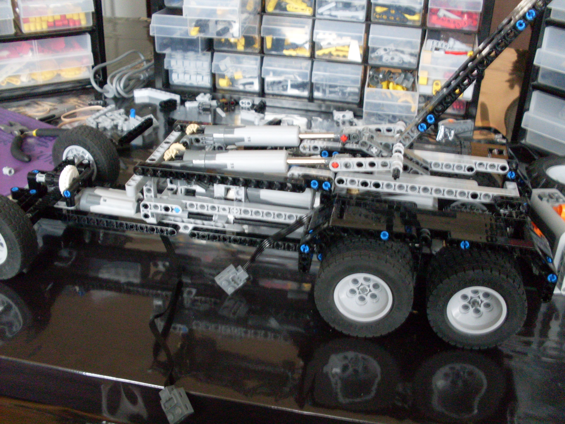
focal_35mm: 38
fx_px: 620
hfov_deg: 49.0
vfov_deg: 37.7
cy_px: 212
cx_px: 282
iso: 200
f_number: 2.8
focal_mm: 6.3
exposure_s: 1/8
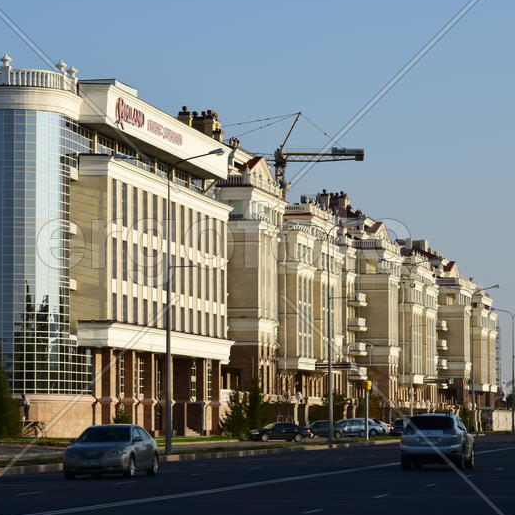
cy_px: 244
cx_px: 230
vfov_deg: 12.3
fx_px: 2390
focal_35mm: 142
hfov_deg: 12.3
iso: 100
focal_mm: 66
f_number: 11
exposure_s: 1/125
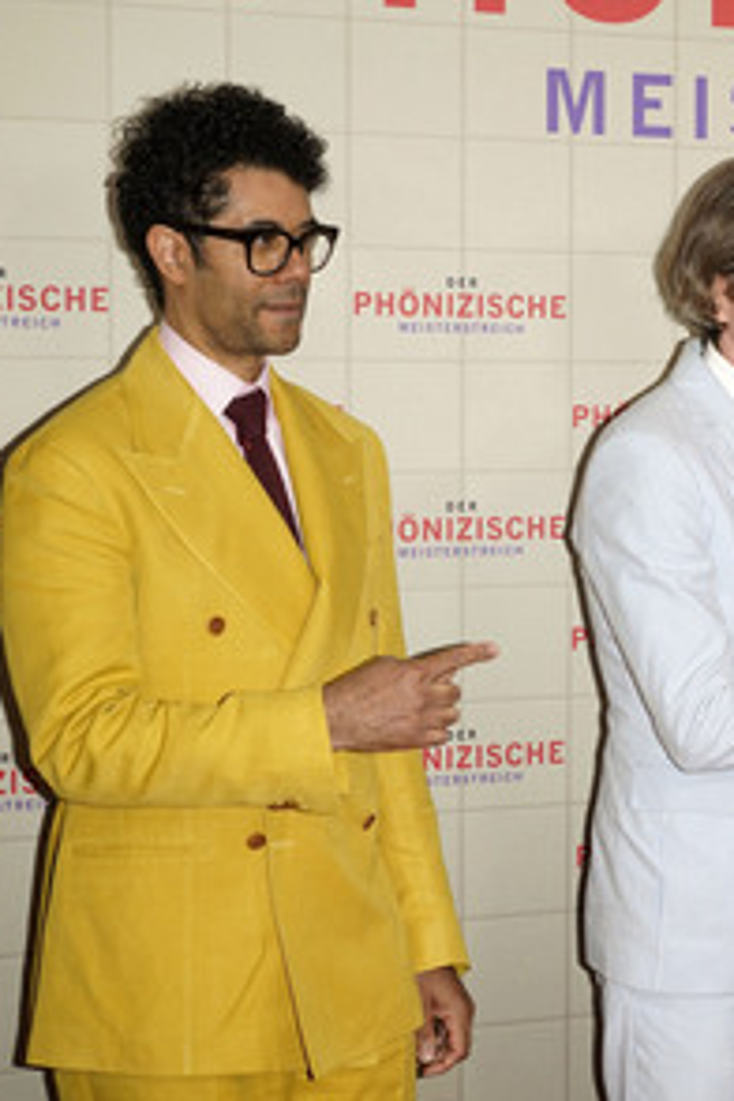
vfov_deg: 27.0
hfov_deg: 17.7
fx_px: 2294
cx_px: 758
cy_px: 558
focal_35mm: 75
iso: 320
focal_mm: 49
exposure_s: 1/160
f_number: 5.6
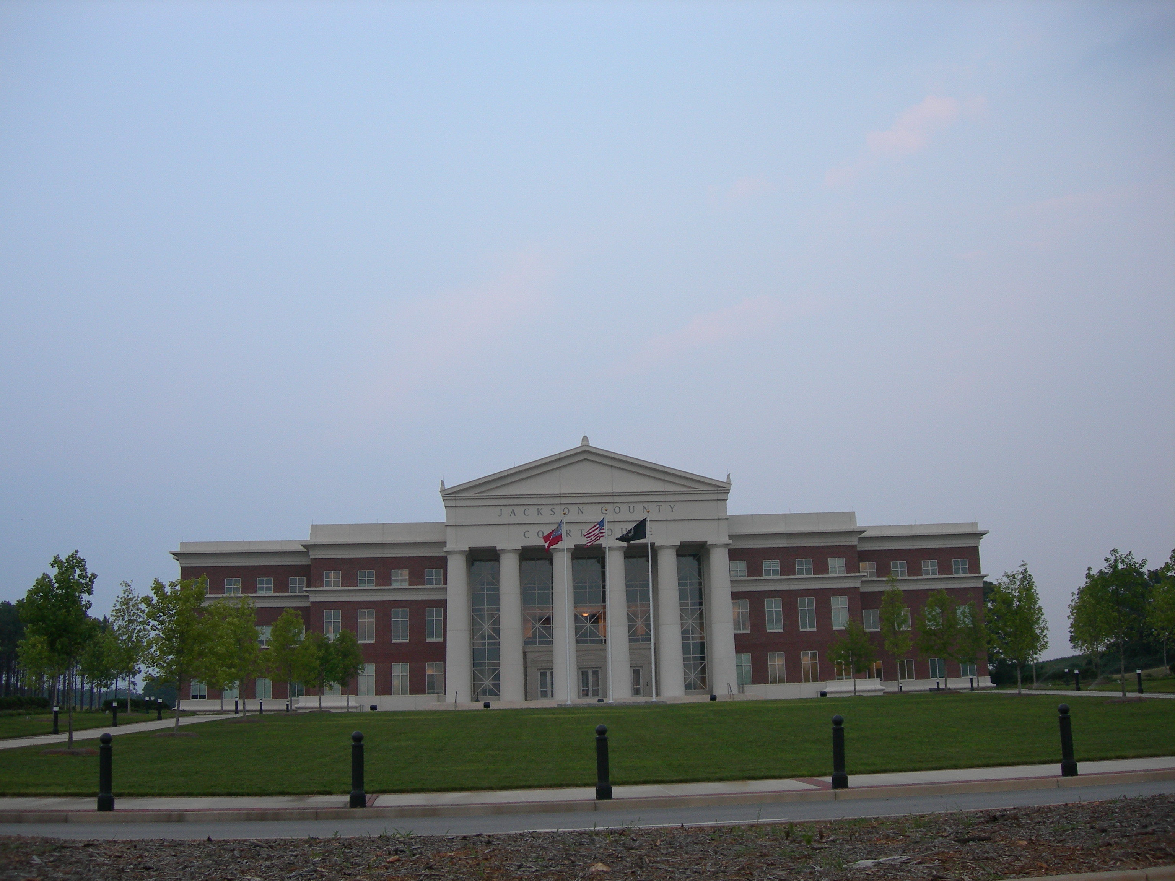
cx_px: 588
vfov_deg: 37.7
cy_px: 440
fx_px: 1290
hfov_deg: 49.0
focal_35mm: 38
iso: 50
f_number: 2.8
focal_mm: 7.8
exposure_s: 1/73.2
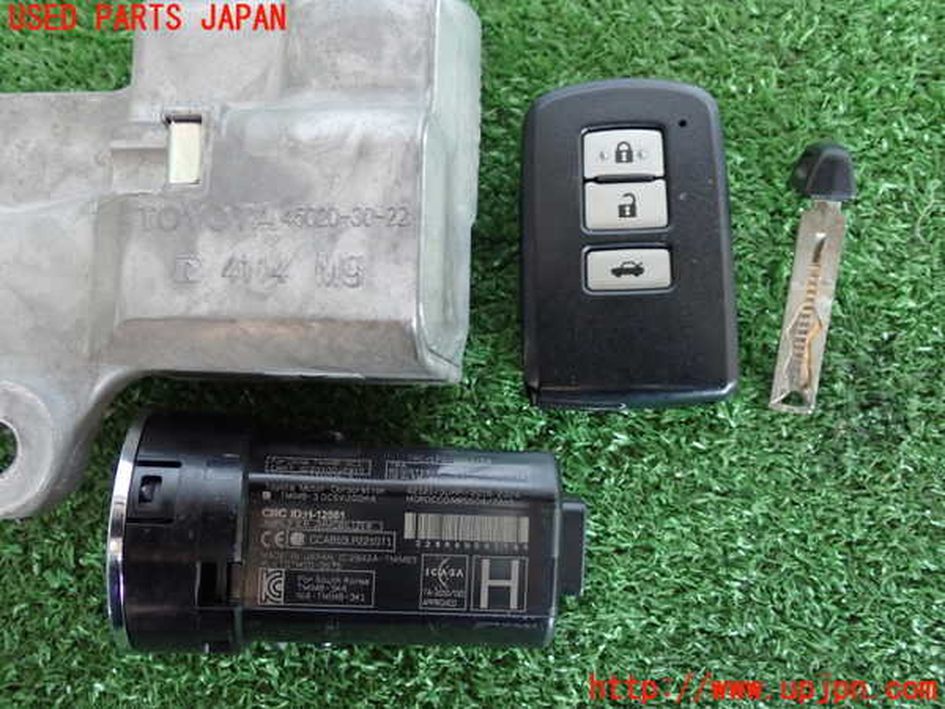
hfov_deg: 45.8
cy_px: 354
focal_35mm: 41
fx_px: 1119
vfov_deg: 35.1
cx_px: 472
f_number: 2.8
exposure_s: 1/40
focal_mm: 7.31
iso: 800
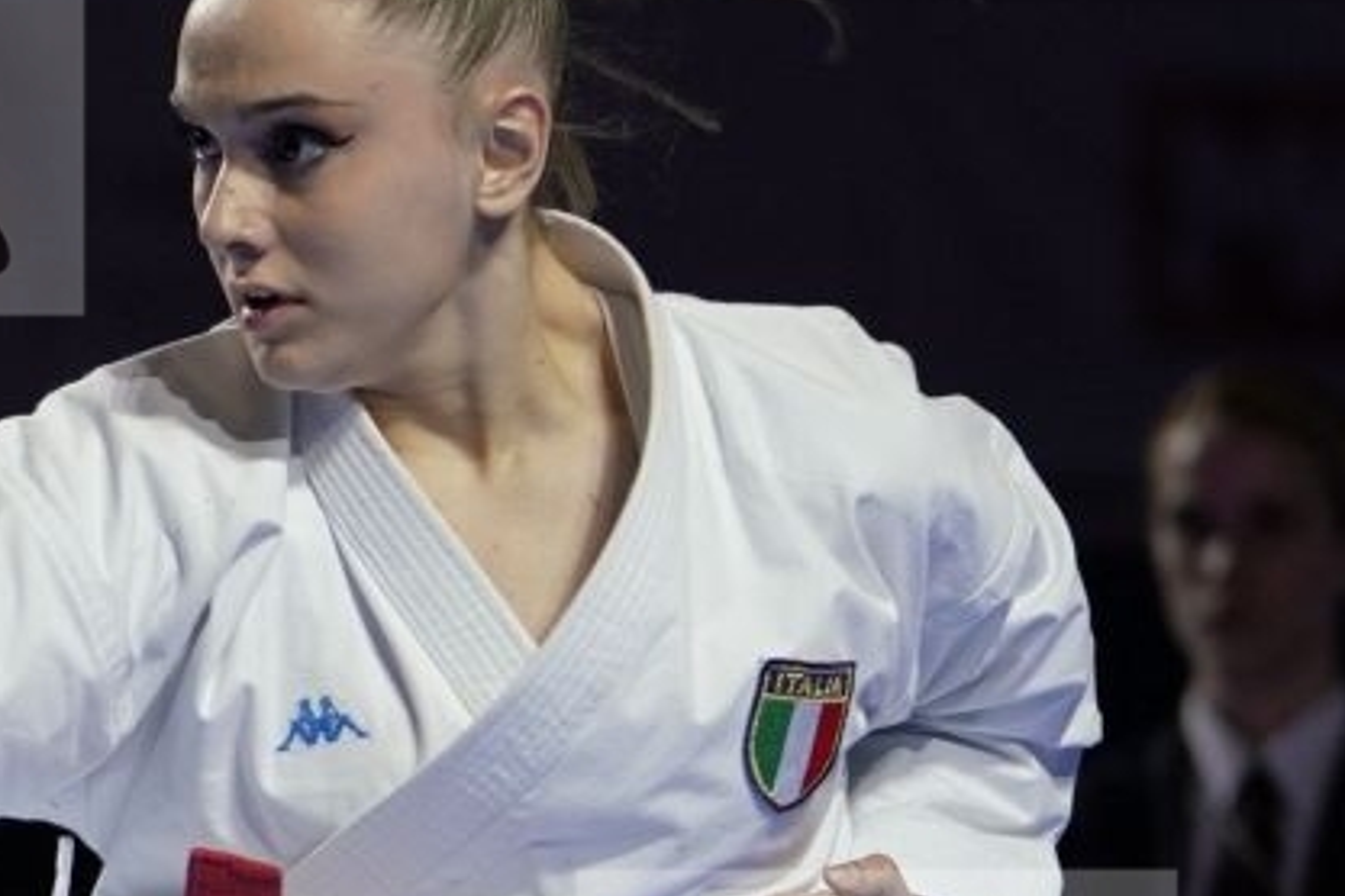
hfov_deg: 4.4
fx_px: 17596
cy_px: 1164
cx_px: -216
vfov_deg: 2.9
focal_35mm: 471
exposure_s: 1/500
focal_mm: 109
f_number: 2.8
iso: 500
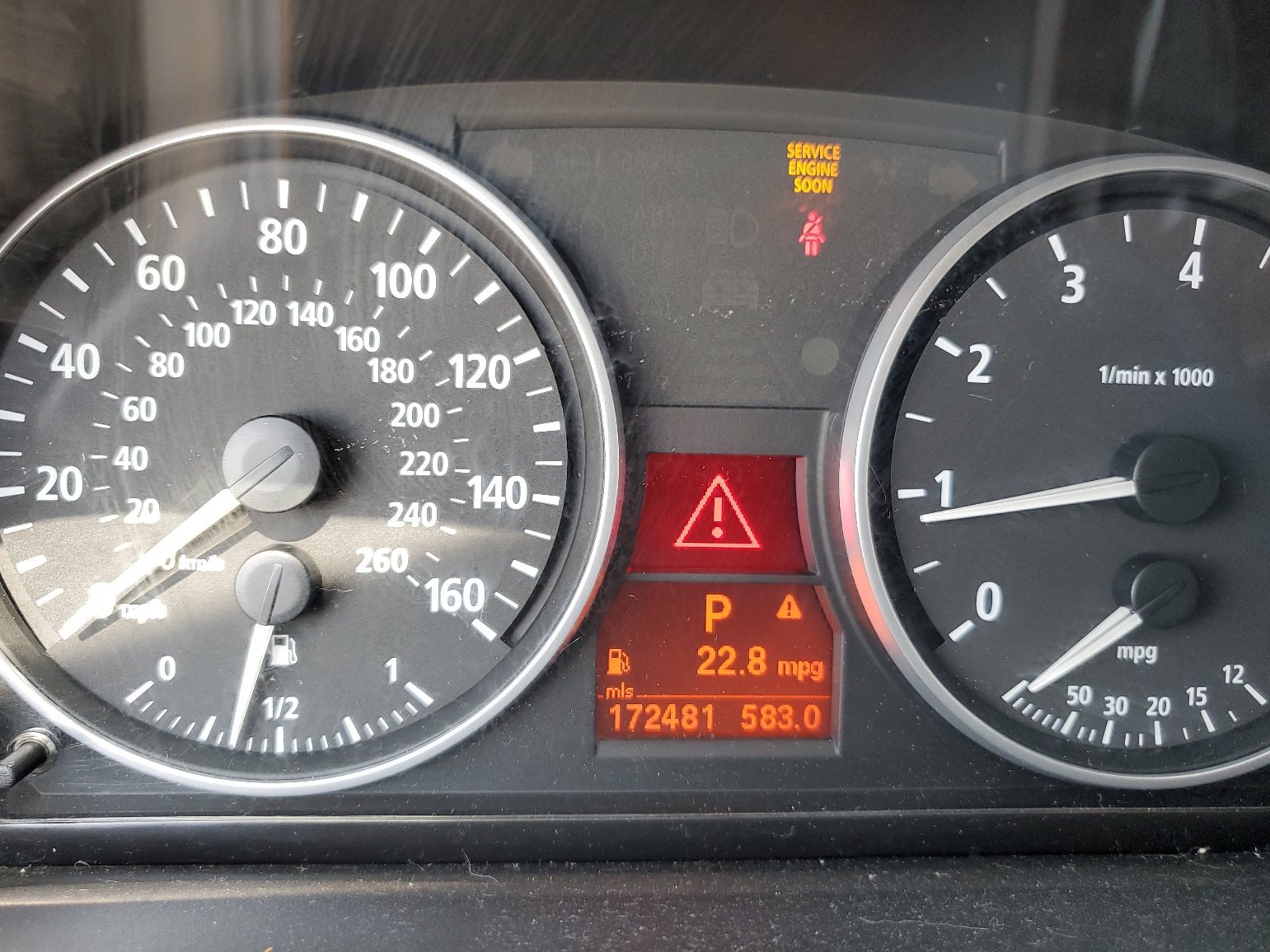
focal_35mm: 27
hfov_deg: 65.3
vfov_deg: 51.4
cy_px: 470
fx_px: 991
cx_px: 612
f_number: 1.5
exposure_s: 1/100
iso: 85
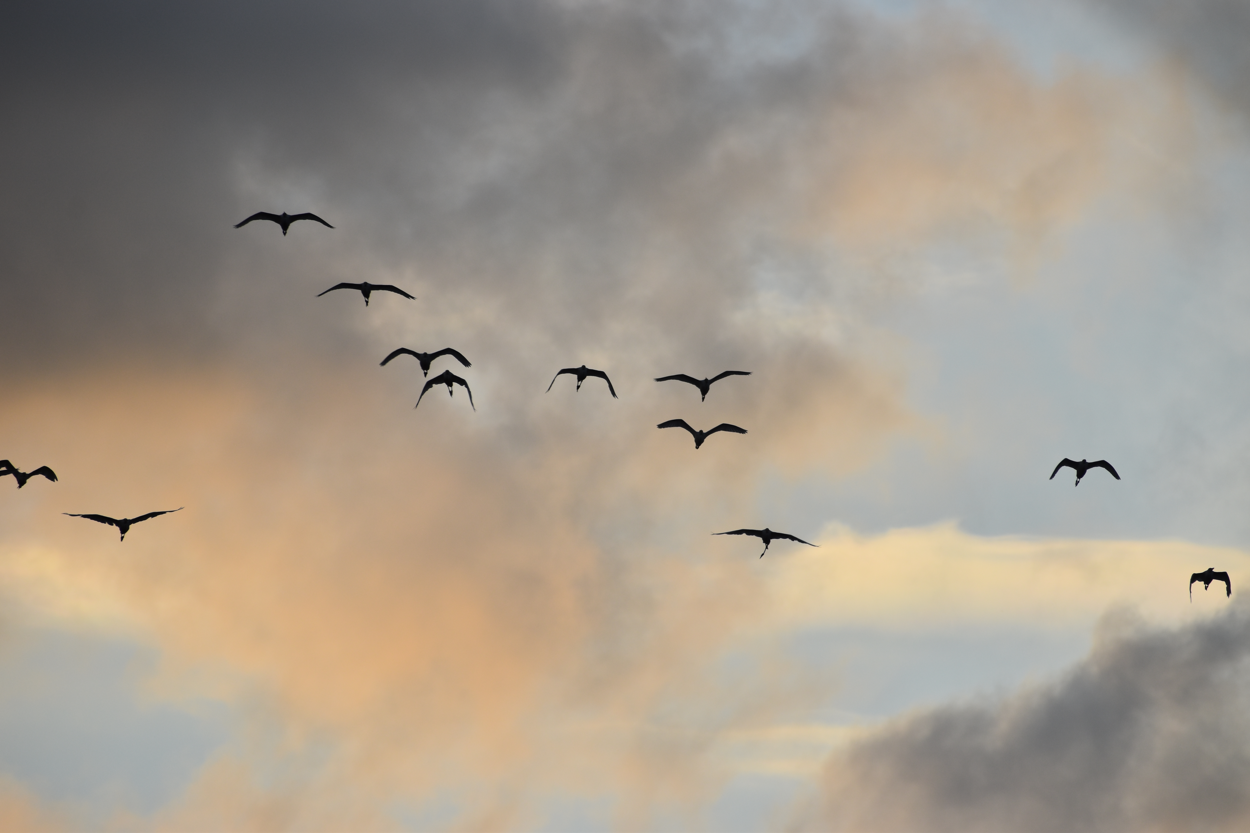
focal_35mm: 315
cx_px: 625
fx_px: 10937
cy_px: 416
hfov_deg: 6.5
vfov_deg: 4.4
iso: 200
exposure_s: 1/800
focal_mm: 210
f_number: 7.1
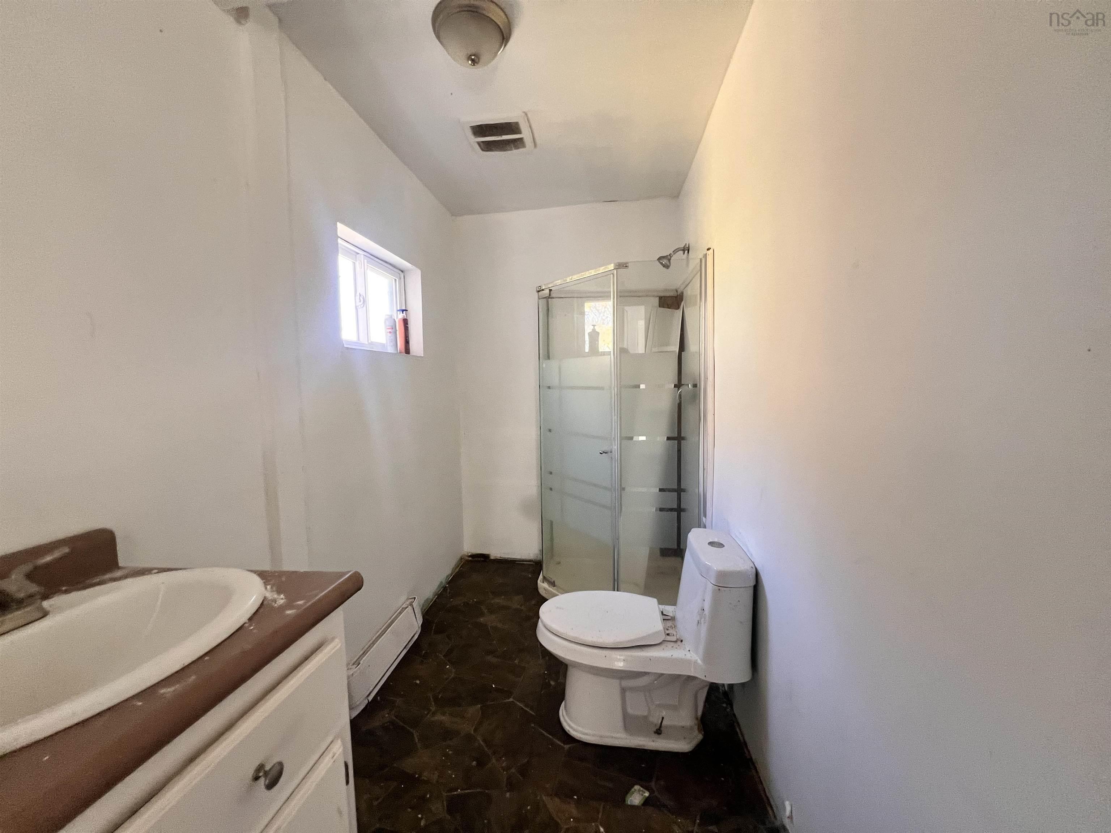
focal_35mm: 13
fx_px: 417
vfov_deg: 89.9
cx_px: 556
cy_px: 416
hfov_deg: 106.2
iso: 250
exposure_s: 1/66
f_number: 1.8
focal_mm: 1.57
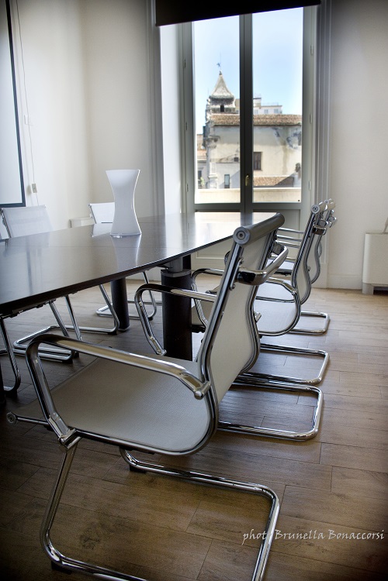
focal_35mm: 27
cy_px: 290
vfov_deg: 67.4
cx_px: 194
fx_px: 436
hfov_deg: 47.9
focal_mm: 18
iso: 100
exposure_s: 1/200
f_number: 3.5
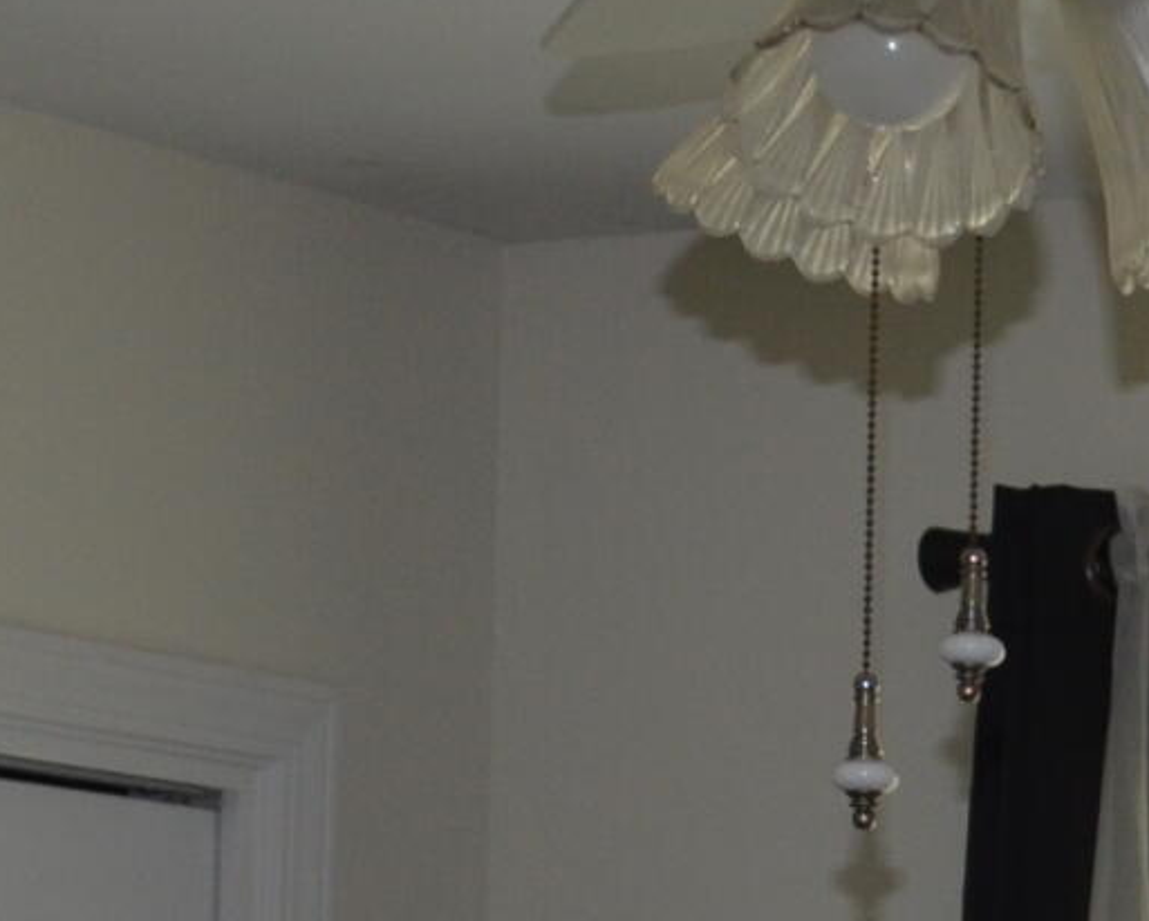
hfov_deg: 9.7
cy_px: 1390
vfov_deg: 7.7
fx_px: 6703
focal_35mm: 197
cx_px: 1162
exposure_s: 1/60
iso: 450
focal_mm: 24
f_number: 4
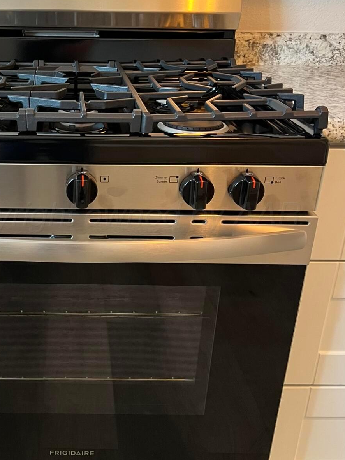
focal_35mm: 44
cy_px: 217
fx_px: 585
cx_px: 69
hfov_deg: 32.0
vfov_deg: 42.9
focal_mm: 5.7
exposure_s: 1/60
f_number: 1.5
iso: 400
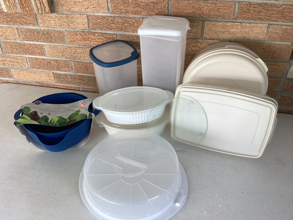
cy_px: 110
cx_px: 146
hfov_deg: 58.3
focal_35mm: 31
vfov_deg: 45.4
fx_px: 262
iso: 40
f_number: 2.4
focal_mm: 3.3
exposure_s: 1/120
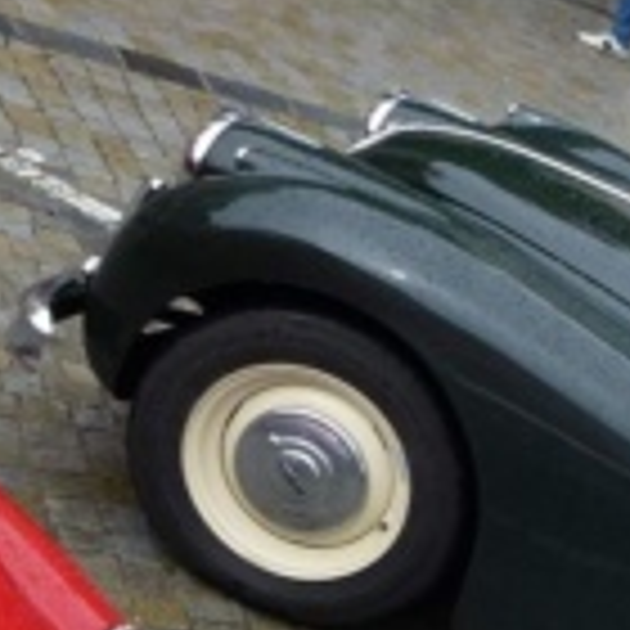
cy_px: 583
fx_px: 1565
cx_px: 1107
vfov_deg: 22.2
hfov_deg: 18.3
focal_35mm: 76
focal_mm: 4.3
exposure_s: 1/125
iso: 100
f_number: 4
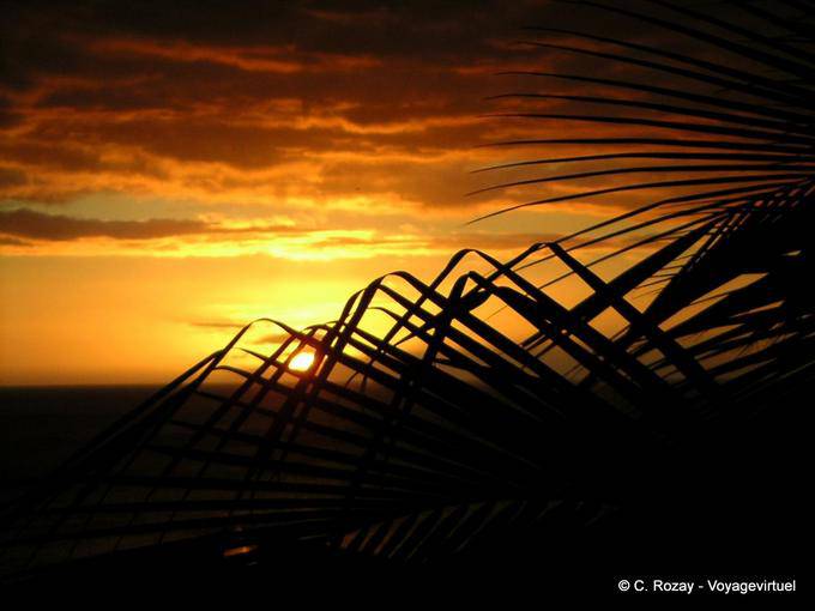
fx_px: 2613
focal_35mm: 111
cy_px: 306
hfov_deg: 17.7
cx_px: 408
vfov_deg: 13.3
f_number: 3.7
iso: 64
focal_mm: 14.4
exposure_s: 1/500
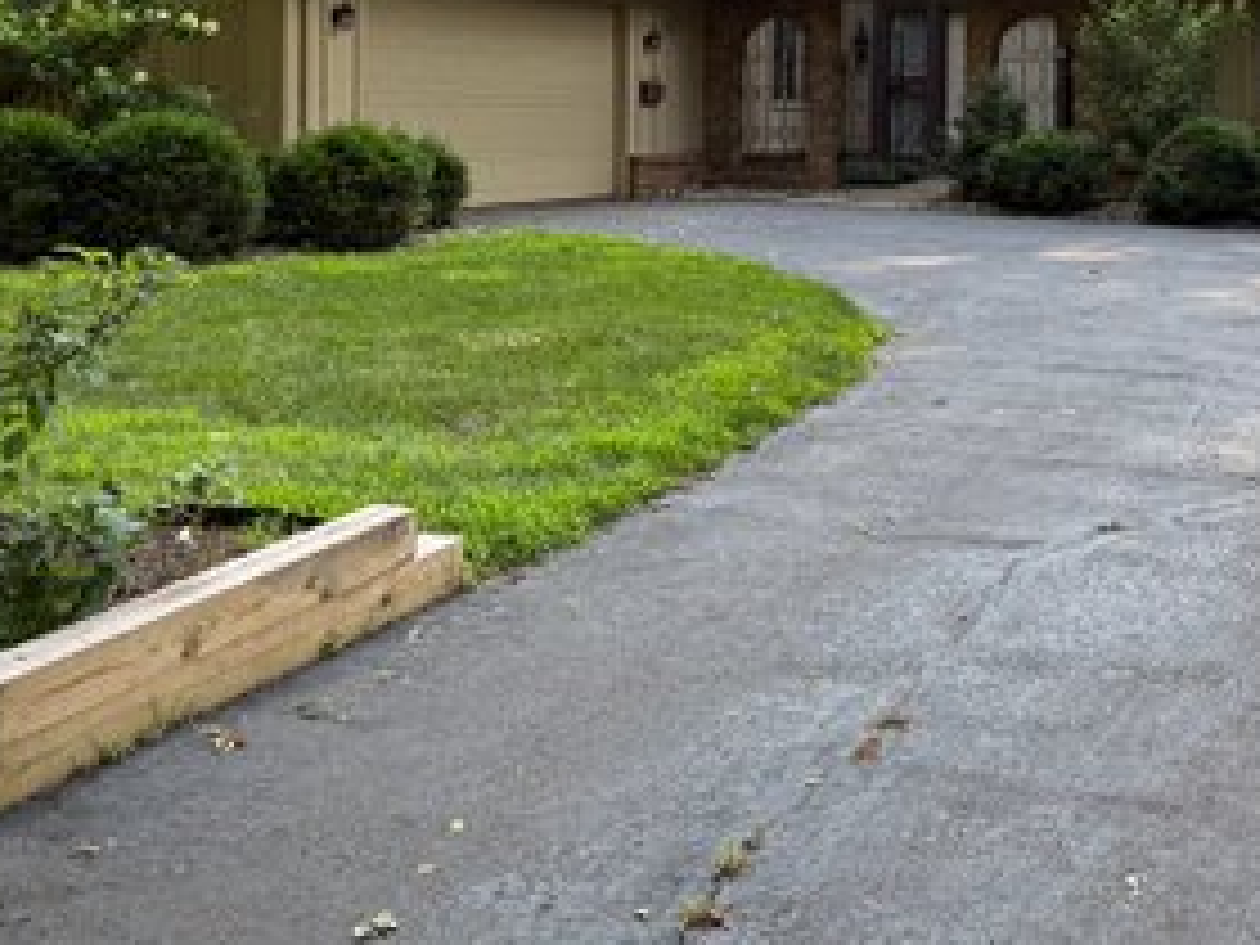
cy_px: 101
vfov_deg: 26.2
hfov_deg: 35.3
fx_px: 1966
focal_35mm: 54
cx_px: 803
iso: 100
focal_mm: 6.76
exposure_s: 1/298
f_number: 1.78
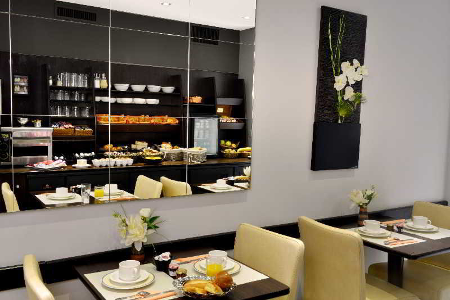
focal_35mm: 35
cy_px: 150
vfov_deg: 37.9
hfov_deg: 54.4
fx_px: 438
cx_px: 225
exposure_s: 4
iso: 125
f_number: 22
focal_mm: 35
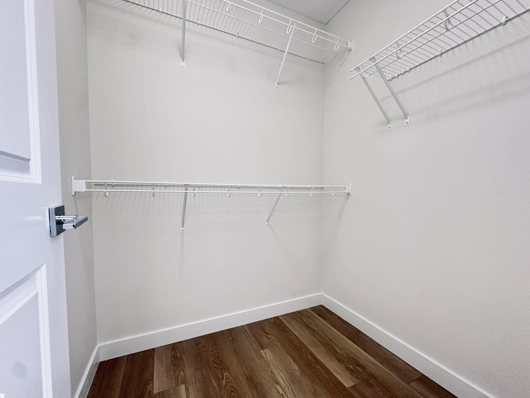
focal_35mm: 15
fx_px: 230
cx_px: 270
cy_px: 205
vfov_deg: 81.7
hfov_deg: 98.2
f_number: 2.2
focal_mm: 2.22
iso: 250
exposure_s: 1/120
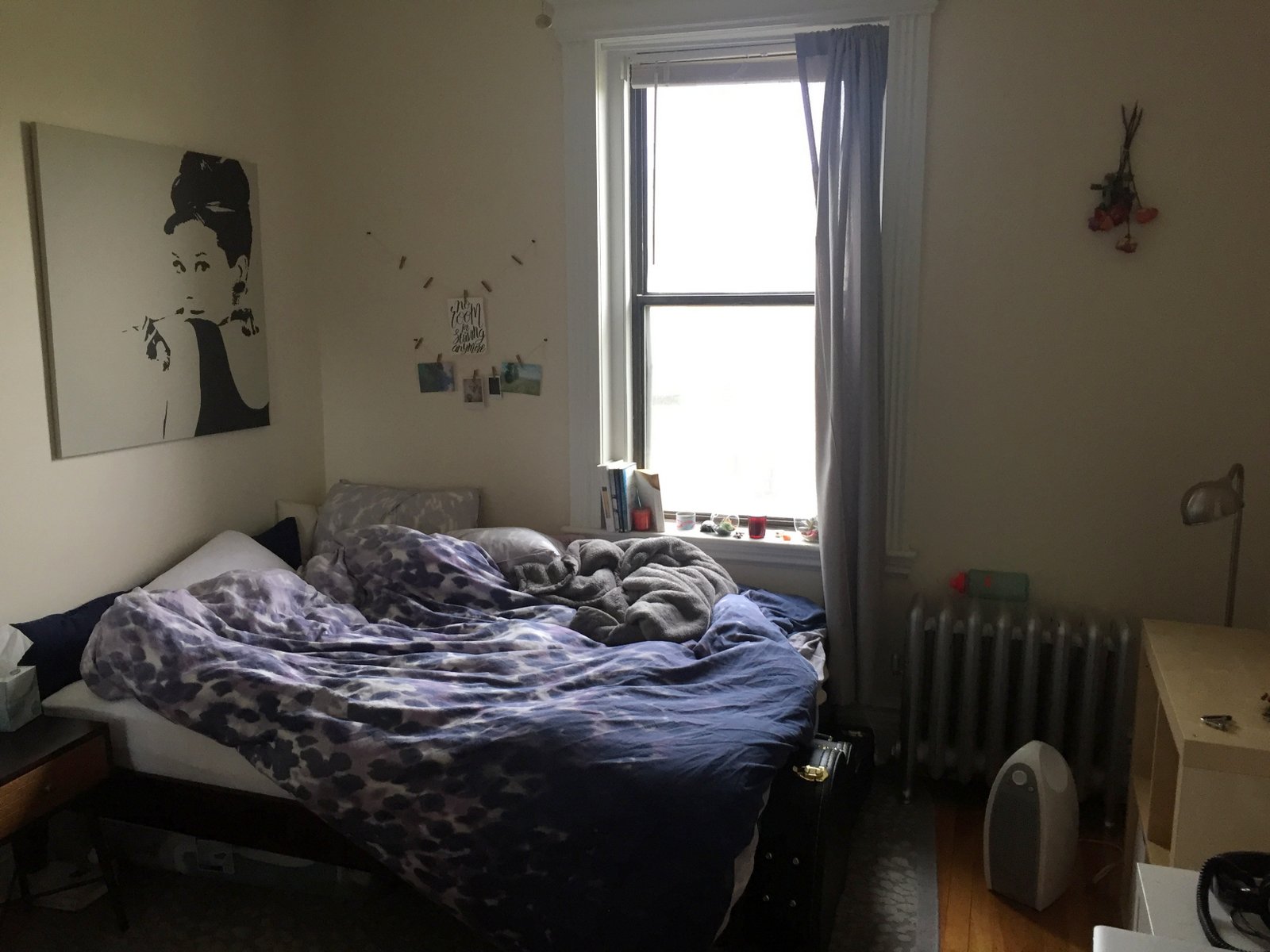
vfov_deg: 48.2
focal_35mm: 29
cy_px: 476
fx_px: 1064
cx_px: 635
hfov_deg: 61.7
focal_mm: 4.15
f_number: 2.2
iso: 40
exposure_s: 1/30
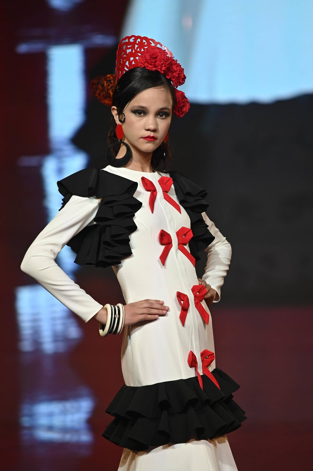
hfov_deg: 6.9
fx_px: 2612
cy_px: 236
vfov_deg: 10.3
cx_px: 156
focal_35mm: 200
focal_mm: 200
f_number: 4
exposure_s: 1/400
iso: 1000
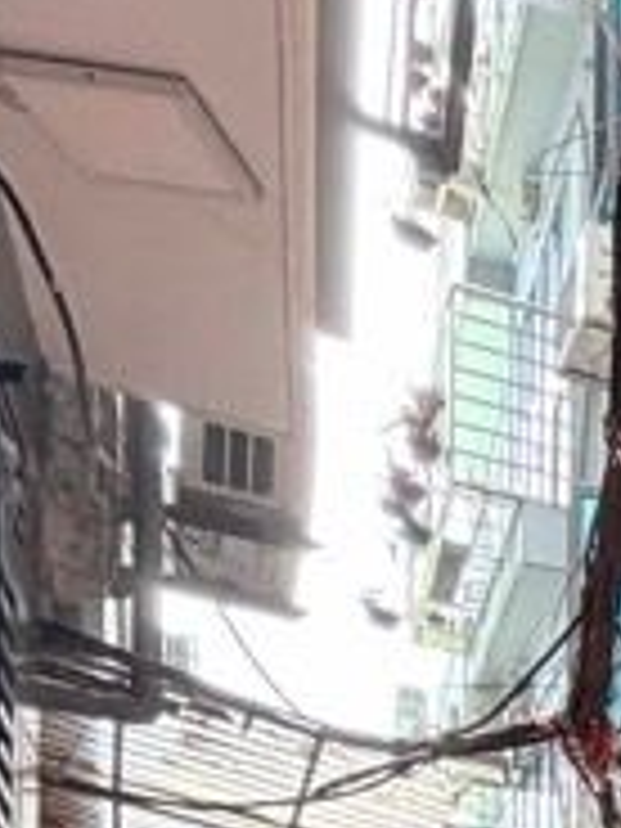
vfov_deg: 19.8
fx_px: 1866
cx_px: 1354
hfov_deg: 14.5
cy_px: 1408
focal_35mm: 78
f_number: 2.2
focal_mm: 2.22
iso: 125
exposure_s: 1/121
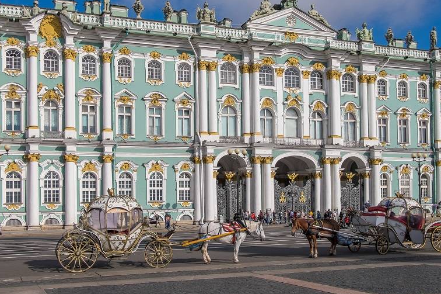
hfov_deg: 46.4
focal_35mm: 42
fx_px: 514
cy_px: 123
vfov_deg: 31.8
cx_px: 229
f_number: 8
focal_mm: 20.8
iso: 200
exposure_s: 1/600
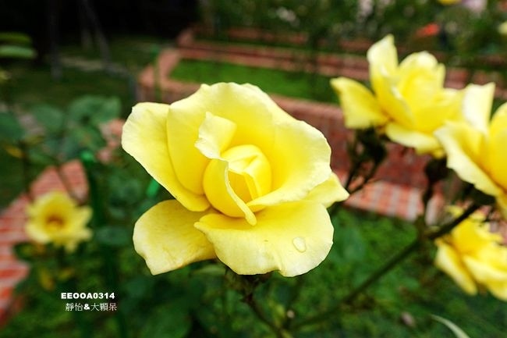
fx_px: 338
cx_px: 254
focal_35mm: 24
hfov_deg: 73.8
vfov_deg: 53.1
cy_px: 169
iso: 125
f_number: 4
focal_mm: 8.8
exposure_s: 1/800
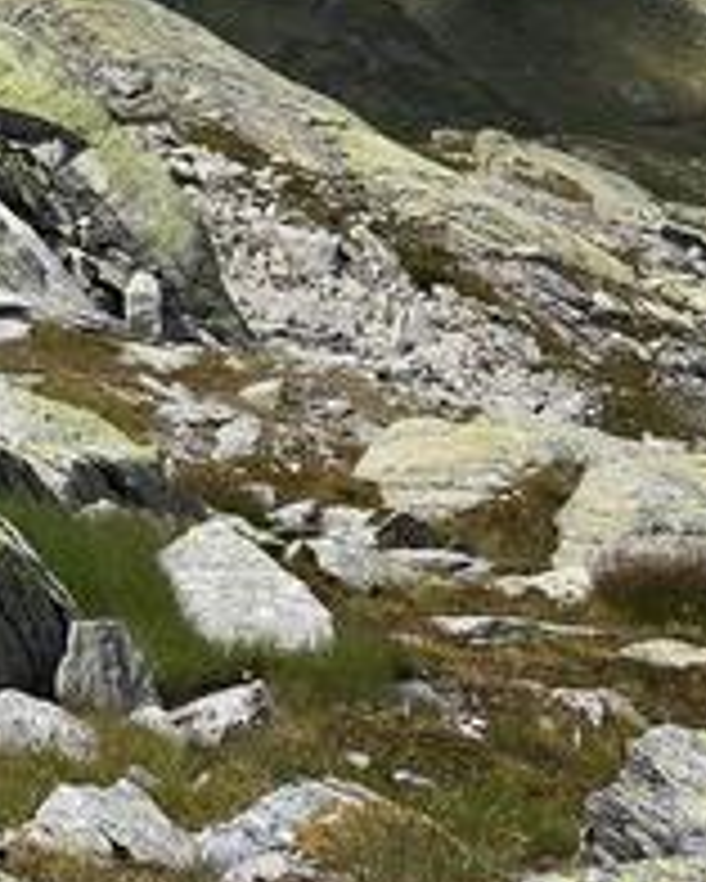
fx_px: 3080
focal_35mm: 118
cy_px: -700
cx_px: -863
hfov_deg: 11.3
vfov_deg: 14.4
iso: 12
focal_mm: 6.3
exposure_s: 1/1129
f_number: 1.7
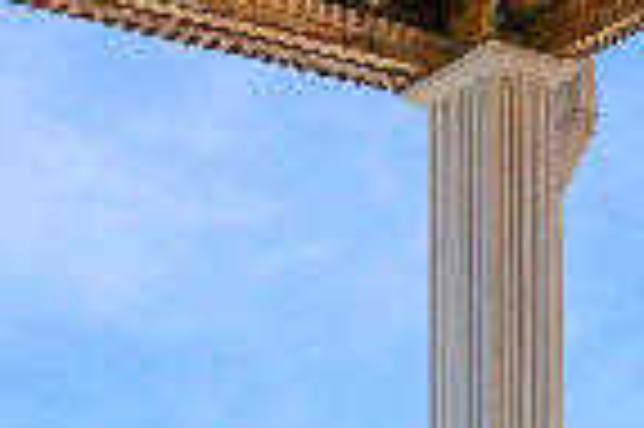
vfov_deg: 14.1
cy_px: 766
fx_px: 1537
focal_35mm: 86
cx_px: -41
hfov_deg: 22.5
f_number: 5.6
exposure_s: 1/1000
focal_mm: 12
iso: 100
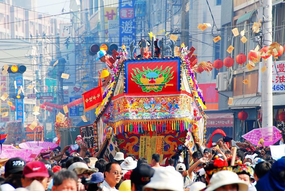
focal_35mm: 300
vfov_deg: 4.6
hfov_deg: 6.9
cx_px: 142
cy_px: 96
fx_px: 2377
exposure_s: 1/200
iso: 200
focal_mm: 200
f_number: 10
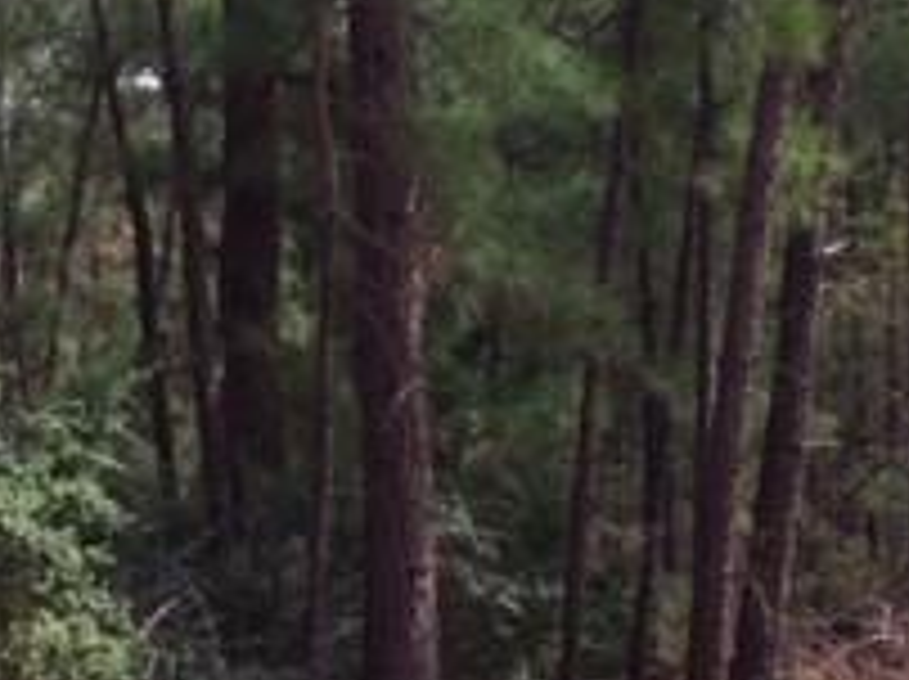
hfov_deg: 21.2
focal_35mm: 92
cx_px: 261
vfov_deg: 16.0
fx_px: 2413
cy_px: 176
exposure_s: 1/631
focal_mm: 4.15
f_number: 2.2
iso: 32
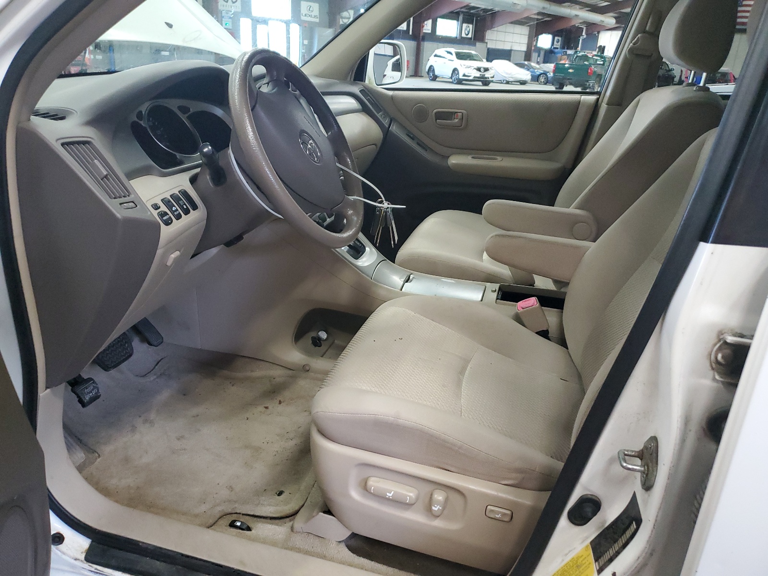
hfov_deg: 67.3
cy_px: 288
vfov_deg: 53.1
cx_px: 384
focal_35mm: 26
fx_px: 577
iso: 370
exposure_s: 1/60.2
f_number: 1.5
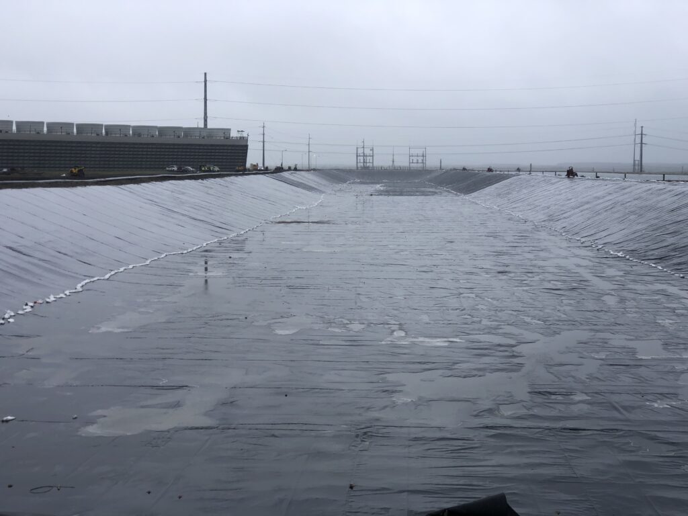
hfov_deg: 33.8
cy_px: 258
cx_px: 344
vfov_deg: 25.7
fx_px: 1133
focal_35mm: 57
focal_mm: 6.6
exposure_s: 1/282
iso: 20
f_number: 2.8
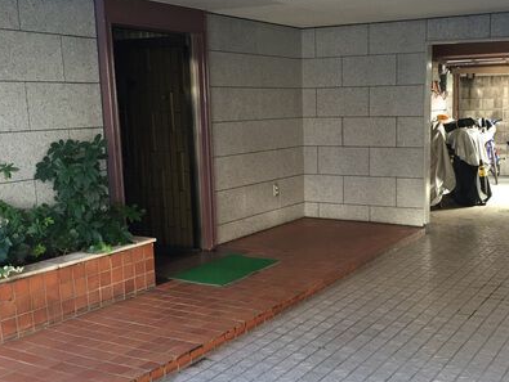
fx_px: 648
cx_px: 330
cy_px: 219
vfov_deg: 32.9
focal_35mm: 44
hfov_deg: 42.5
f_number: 2.2
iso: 64
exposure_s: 1/30
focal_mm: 4.15
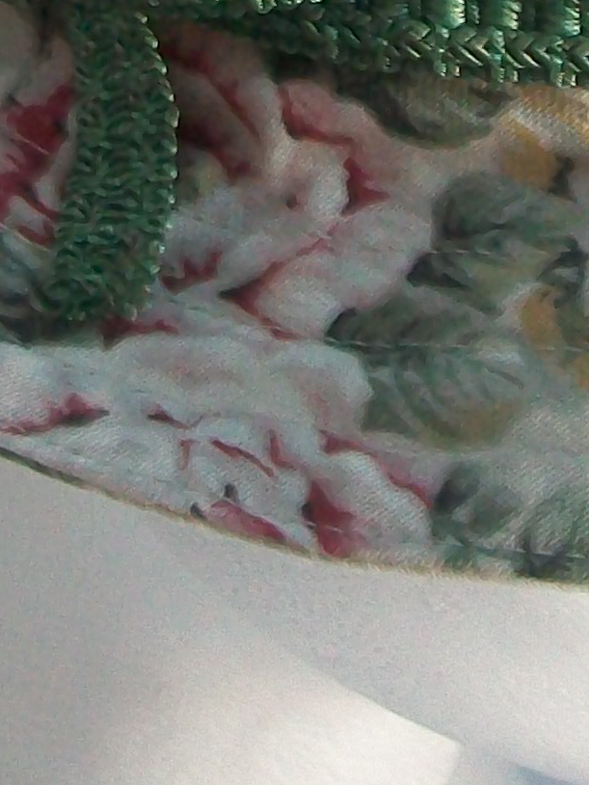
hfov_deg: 10.2
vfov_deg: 13.3
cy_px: -143
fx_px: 3288
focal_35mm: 145
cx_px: 535
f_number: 2.8
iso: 160
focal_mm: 5.7
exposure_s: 1/15
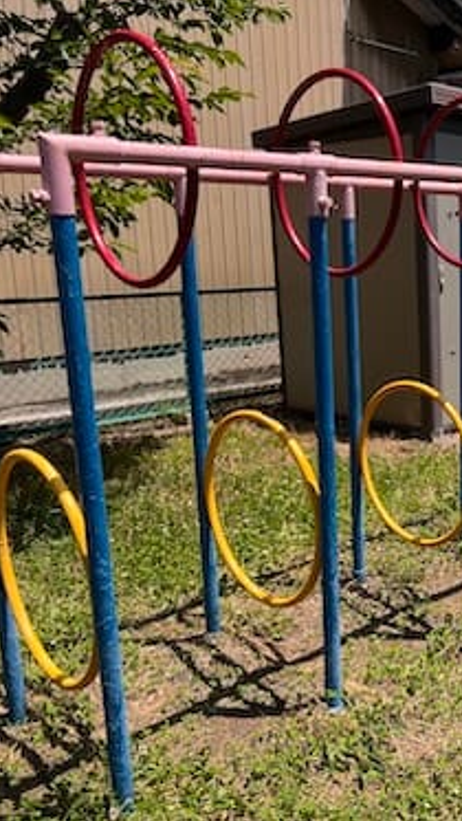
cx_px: 477
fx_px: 827
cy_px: 410
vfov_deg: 52.8
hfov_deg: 28.9
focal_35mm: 38
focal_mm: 5.7
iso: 50
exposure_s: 1/2513
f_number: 1.5
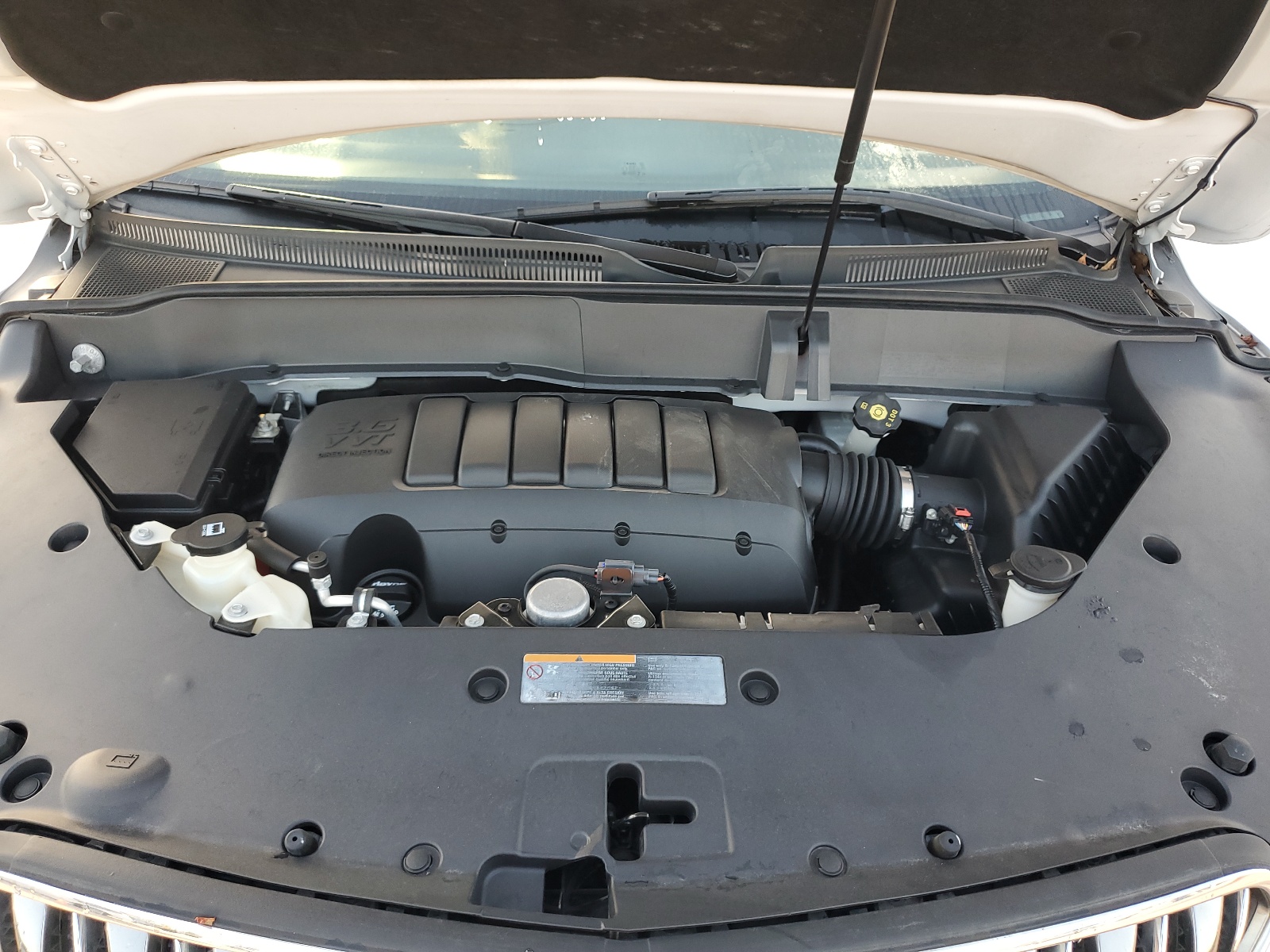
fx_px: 954
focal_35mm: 26
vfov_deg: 53.1
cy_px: 476
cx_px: 635
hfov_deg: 67.3
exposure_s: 1/120
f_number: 1.5
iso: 58
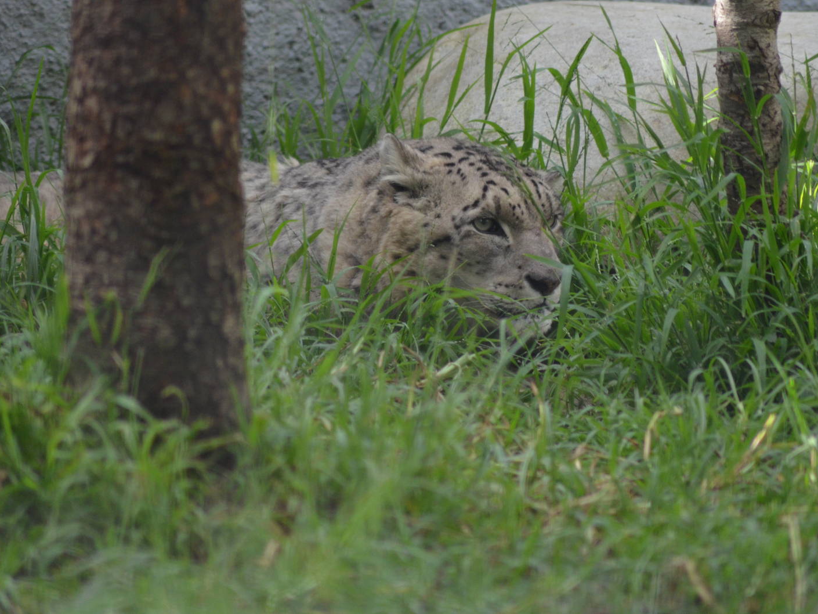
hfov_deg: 4.0
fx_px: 11581
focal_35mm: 490
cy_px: 307
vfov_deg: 3.0
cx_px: 386
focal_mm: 300
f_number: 5.6
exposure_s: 1/500
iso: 1400
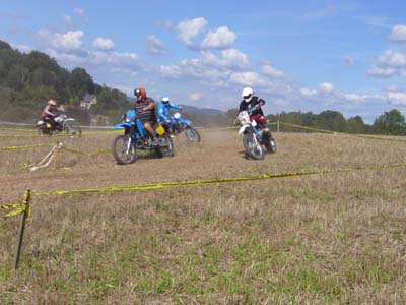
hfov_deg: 38.2
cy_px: 152
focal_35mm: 50
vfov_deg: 29.1
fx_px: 586
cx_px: 203
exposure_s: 1/500
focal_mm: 8.3
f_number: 6.7
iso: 100
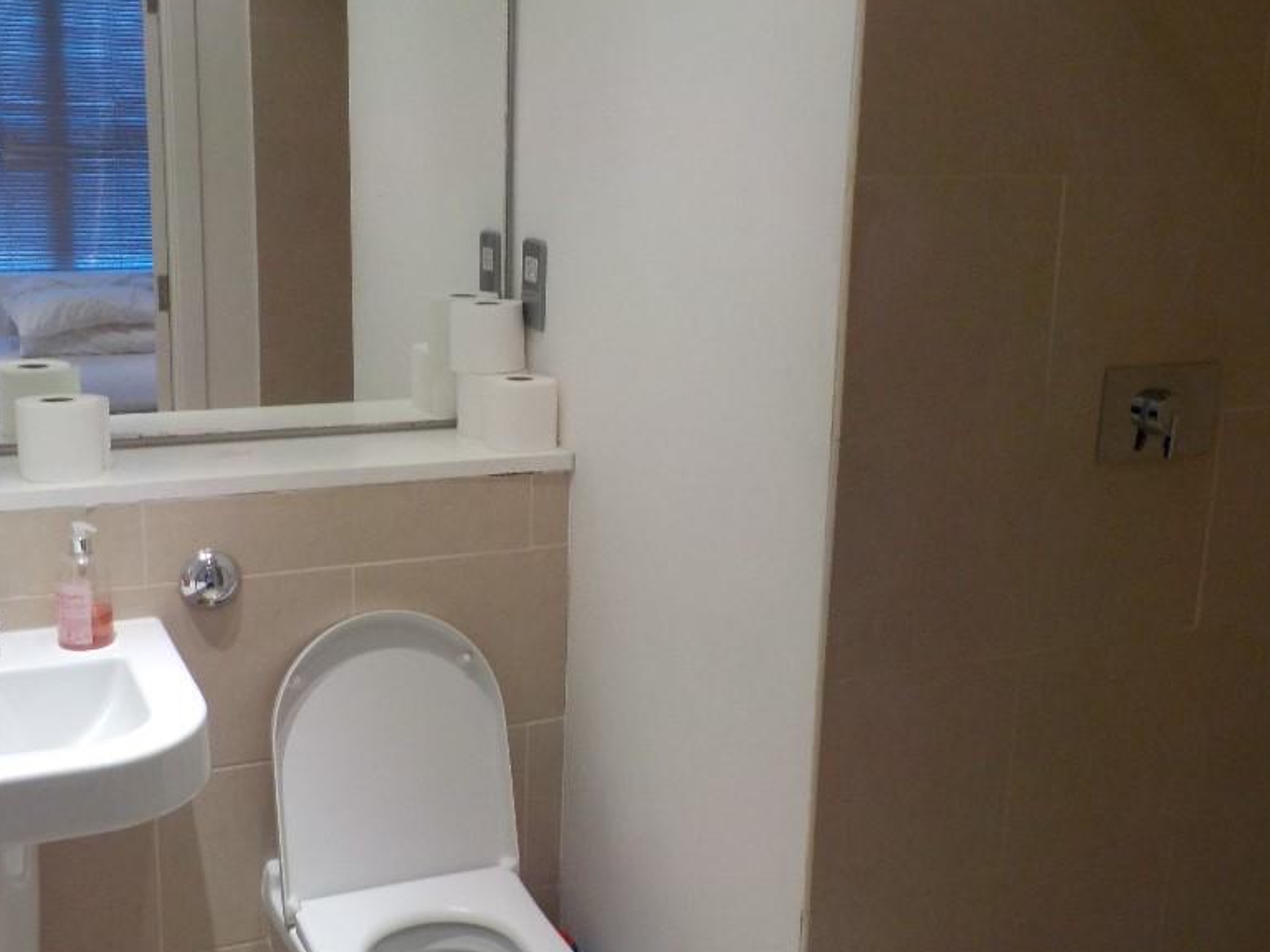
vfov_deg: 35.9
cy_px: 514
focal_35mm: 40
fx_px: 1468
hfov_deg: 46.7
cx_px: 575
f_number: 3.3
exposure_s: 1/30
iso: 200
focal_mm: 4.1
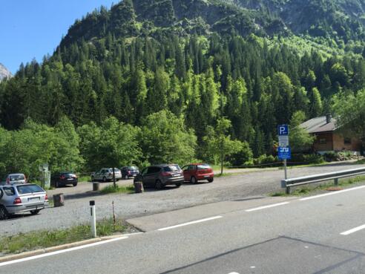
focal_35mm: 29
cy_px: 137
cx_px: 182
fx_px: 306
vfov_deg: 48.2
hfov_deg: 61.7
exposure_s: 1/581
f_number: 2.2
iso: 32
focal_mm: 4.15
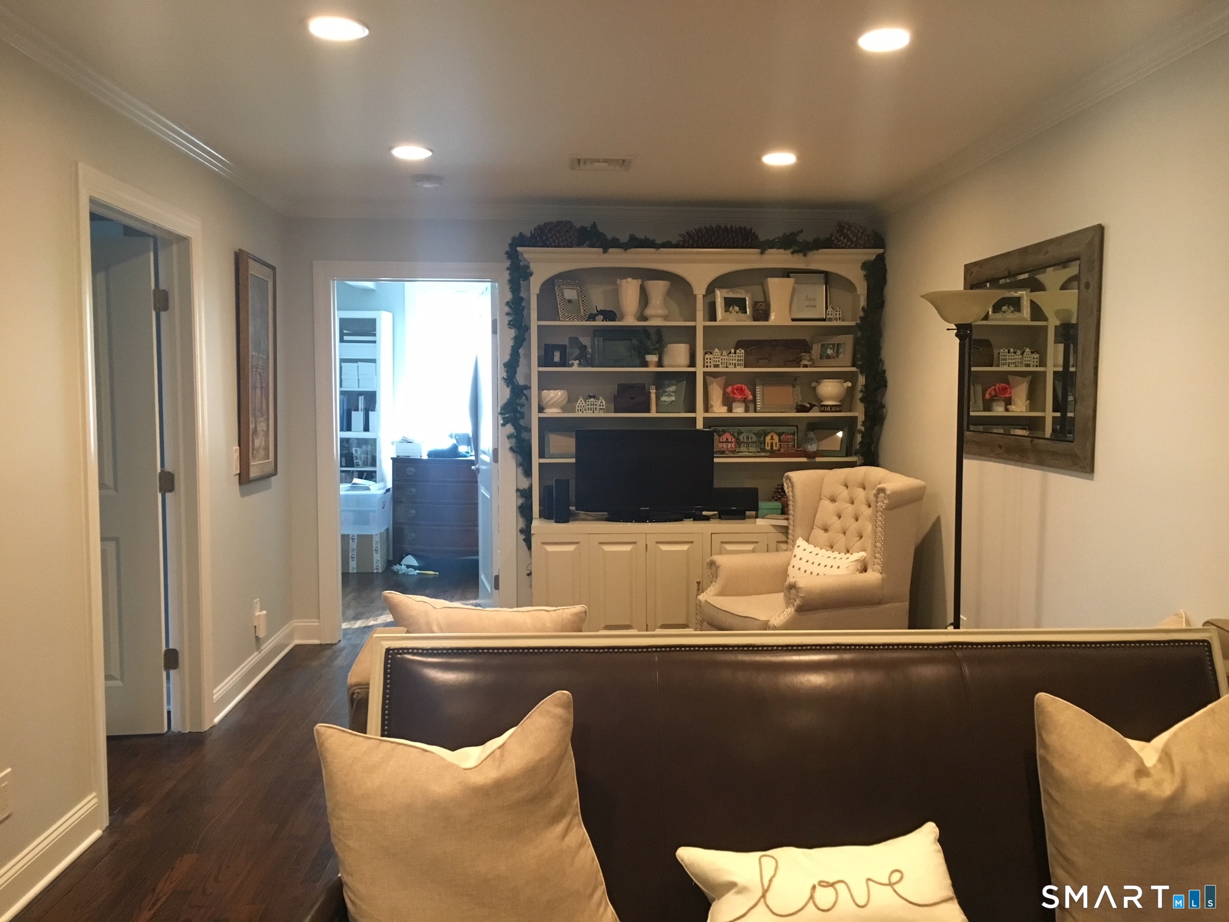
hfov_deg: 61.7
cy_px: 461
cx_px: 614
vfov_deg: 48.2
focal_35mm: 29
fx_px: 1030
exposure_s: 1/30
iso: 200
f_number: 2.2
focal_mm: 4.15
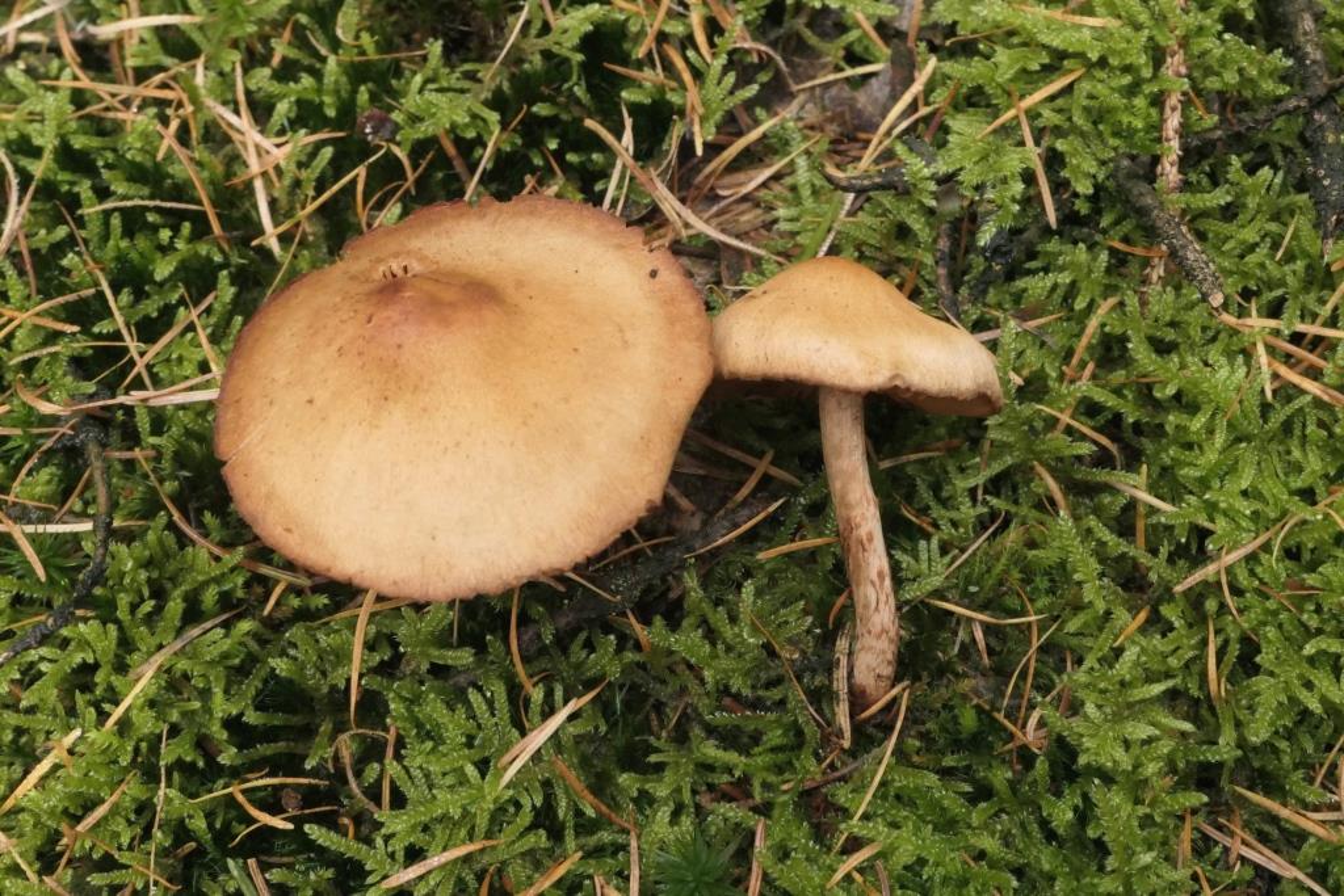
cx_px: 672
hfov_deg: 43.6
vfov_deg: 29.9
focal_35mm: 45
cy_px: 448
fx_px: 1680
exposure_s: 1/125
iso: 2000
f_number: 8
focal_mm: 16.4
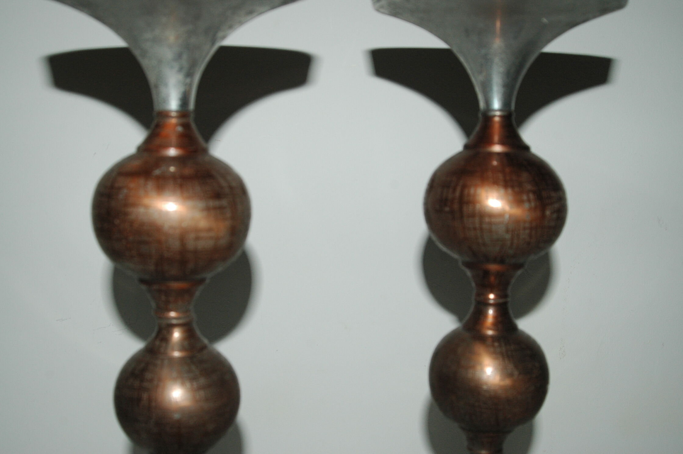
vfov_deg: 31.8
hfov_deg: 46.4
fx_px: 796
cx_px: 342
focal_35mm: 42
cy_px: 227
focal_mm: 28
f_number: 7.1
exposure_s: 1/125
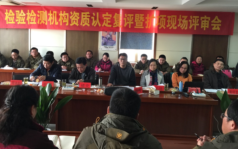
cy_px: 61
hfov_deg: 61.2
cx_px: 119
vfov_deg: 40.5
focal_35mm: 31
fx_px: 201
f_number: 2.2
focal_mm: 4.15
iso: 64
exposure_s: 1/17
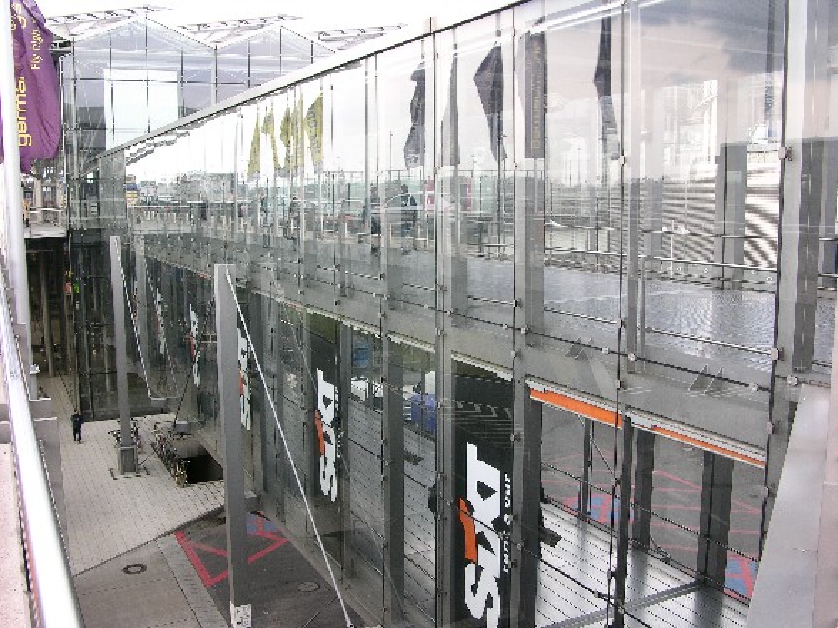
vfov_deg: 40.7
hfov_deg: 52.6
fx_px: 847
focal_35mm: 35
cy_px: 314
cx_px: 419
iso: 50
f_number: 4.5
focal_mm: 8.9
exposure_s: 1/32.7
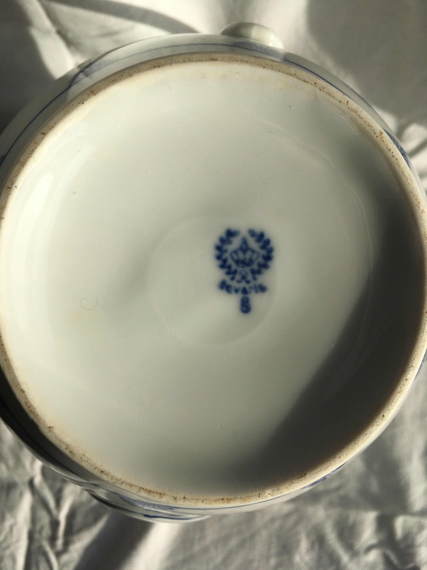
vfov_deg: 61.7
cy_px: 285
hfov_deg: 48.2
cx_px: 214
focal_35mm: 29
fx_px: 477
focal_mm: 4.15
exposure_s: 1/999
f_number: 2.2
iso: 25
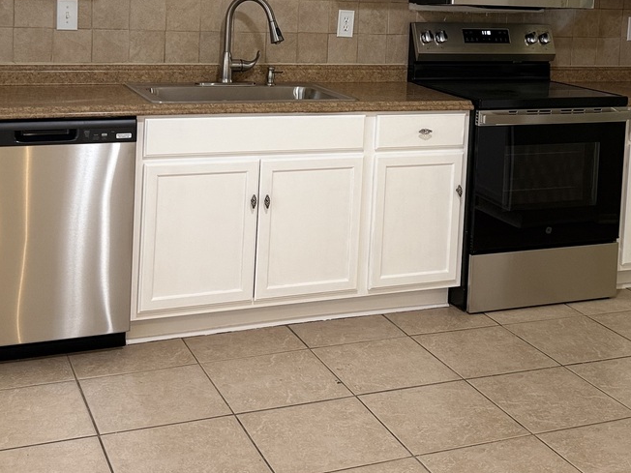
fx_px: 966
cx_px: 354
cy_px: 53
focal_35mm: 53
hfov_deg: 36.1
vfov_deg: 26.7
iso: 160
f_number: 1.78
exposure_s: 1/60
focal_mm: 6.76
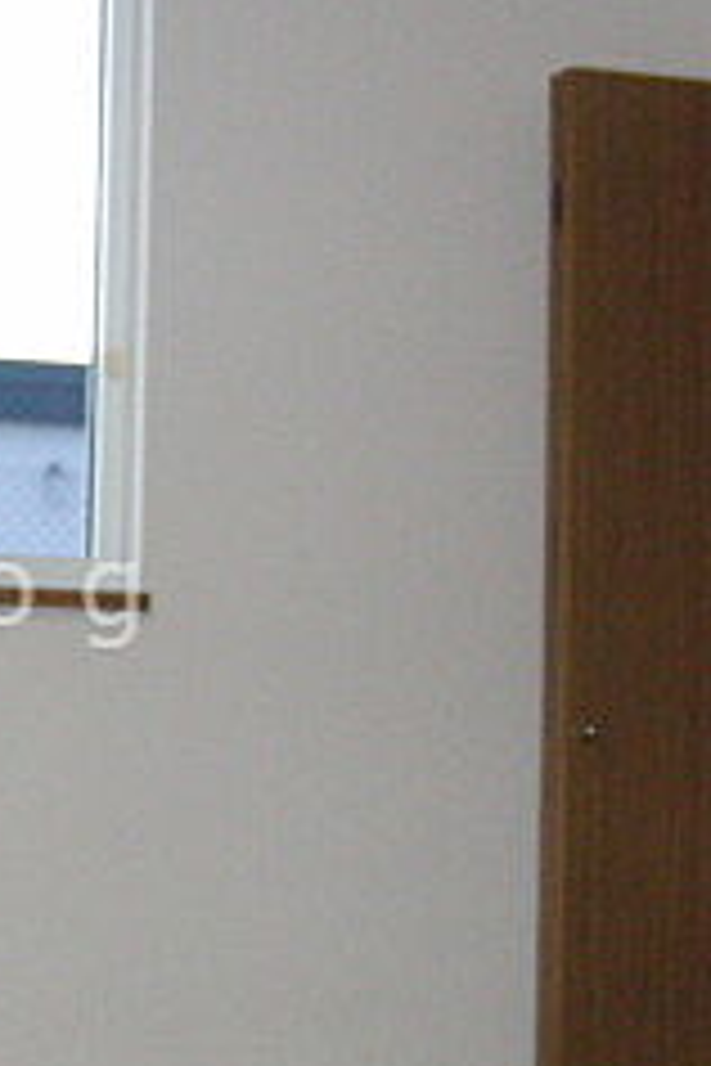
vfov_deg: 19.6
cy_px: 594
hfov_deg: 12.8
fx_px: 3081
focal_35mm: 104
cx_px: -144
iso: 400
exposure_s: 1/50
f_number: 3.6
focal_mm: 6.42
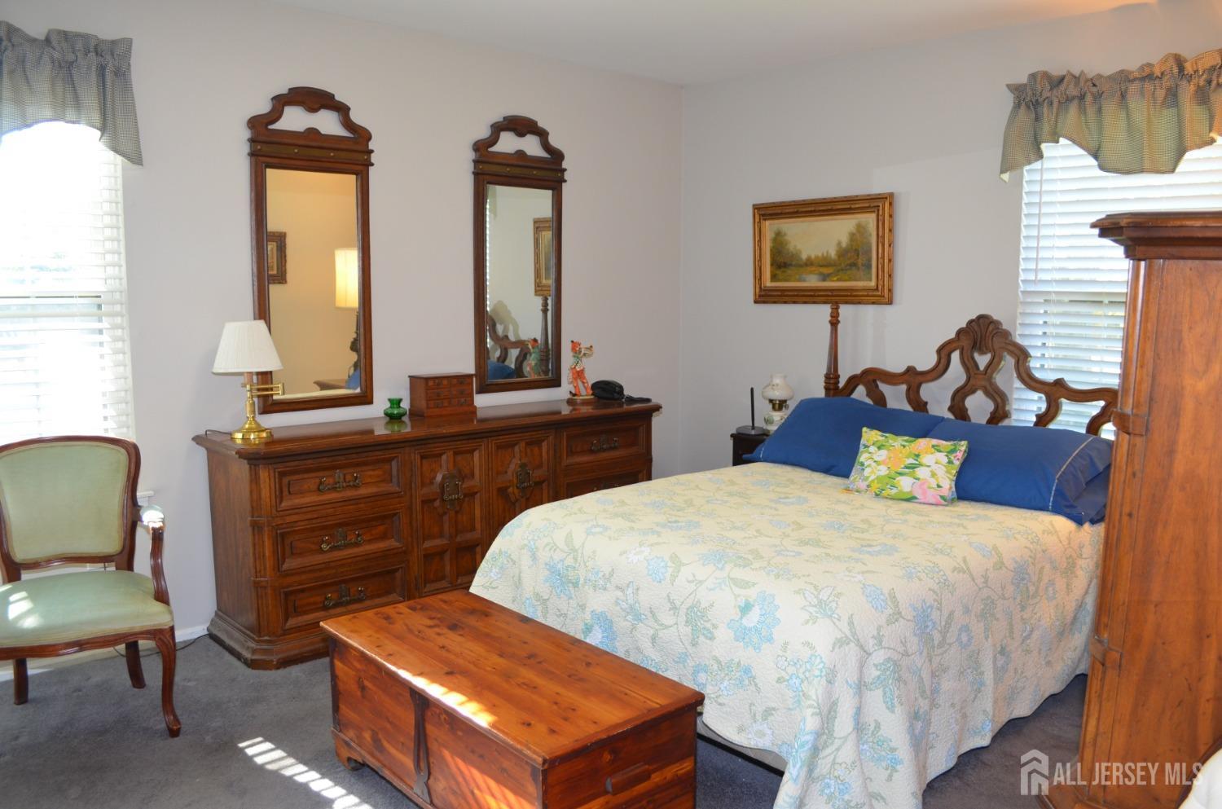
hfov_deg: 67.5
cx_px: 611
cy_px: 404
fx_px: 914
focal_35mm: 27
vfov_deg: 47.7
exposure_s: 1/60
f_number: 4
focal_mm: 18
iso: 720
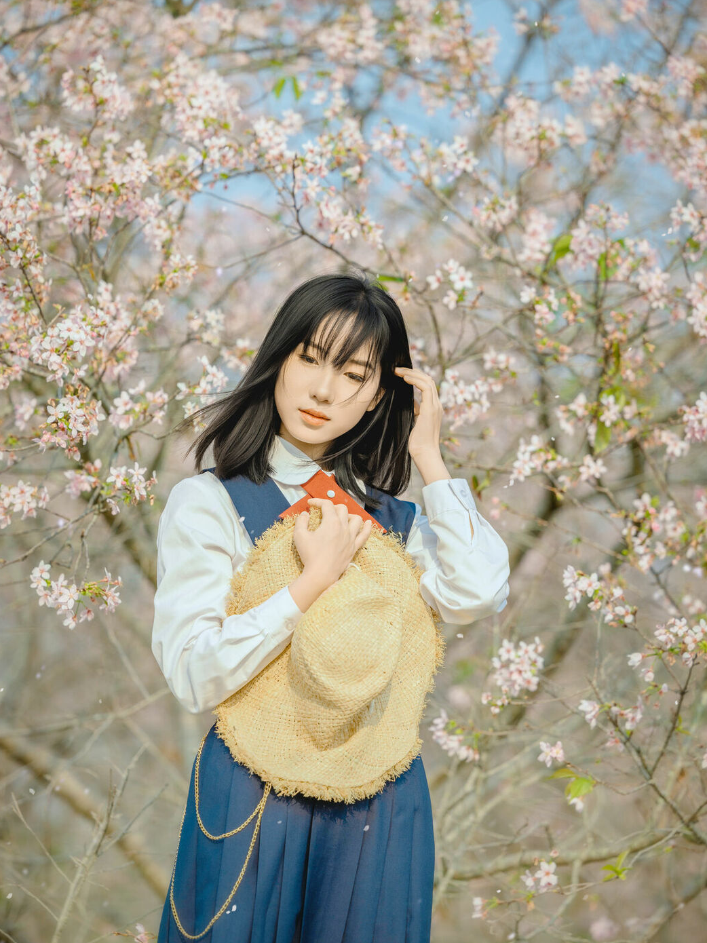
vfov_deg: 13.5
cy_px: 466
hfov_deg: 10.2
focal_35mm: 146
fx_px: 3977
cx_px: 353
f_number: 2.8
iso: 100
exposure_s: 1/1250
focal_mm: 135
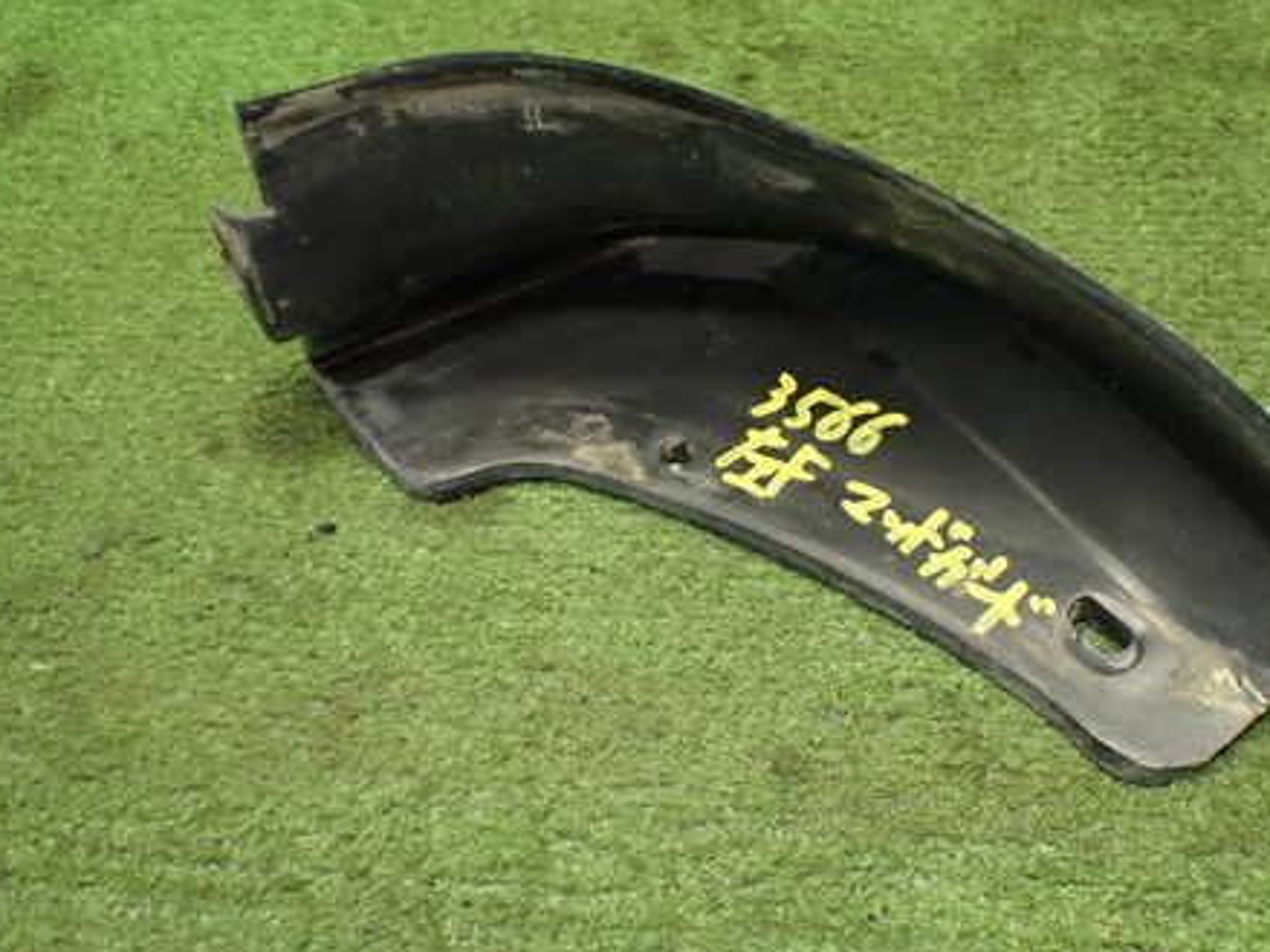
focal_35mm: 41
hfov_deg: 45.4
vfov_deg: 35.1
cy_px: 463
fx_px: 1504
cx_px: 787
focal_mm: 5.4
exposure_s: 1/100
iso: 800
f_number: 2.3
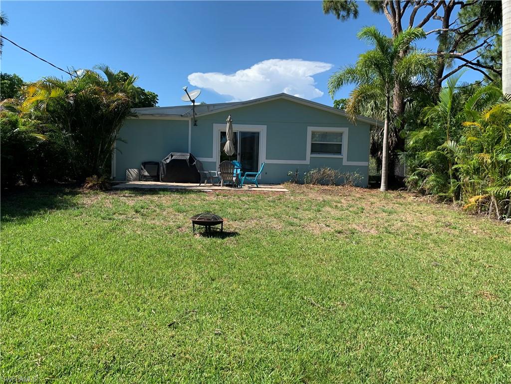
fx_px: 384
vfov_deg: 53.1
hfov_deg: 67.3
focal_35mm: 26
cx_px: 256
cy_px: 192
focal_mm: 4.25
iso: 25
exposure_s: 1/1468
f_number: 1.8
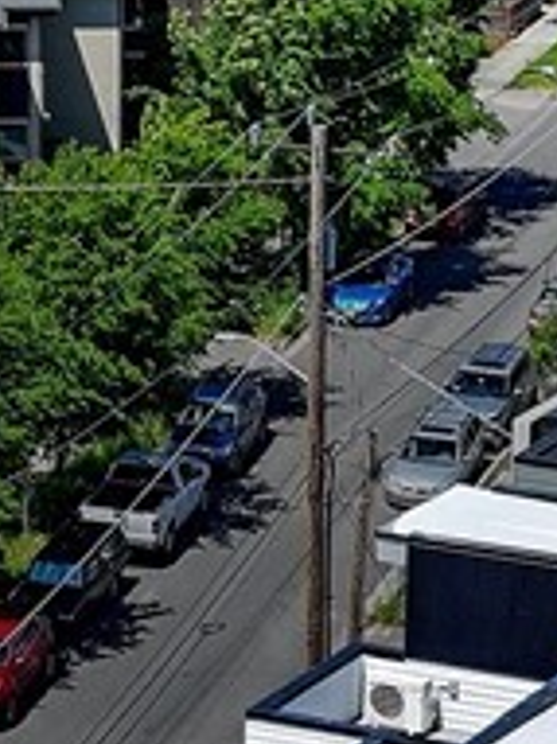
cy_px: 524
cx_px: 158
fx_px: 4317
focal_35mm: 201
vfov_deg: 9.8
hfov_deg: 7.4
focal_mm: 12.3
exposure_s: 1/2000
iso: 100
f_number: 2.8
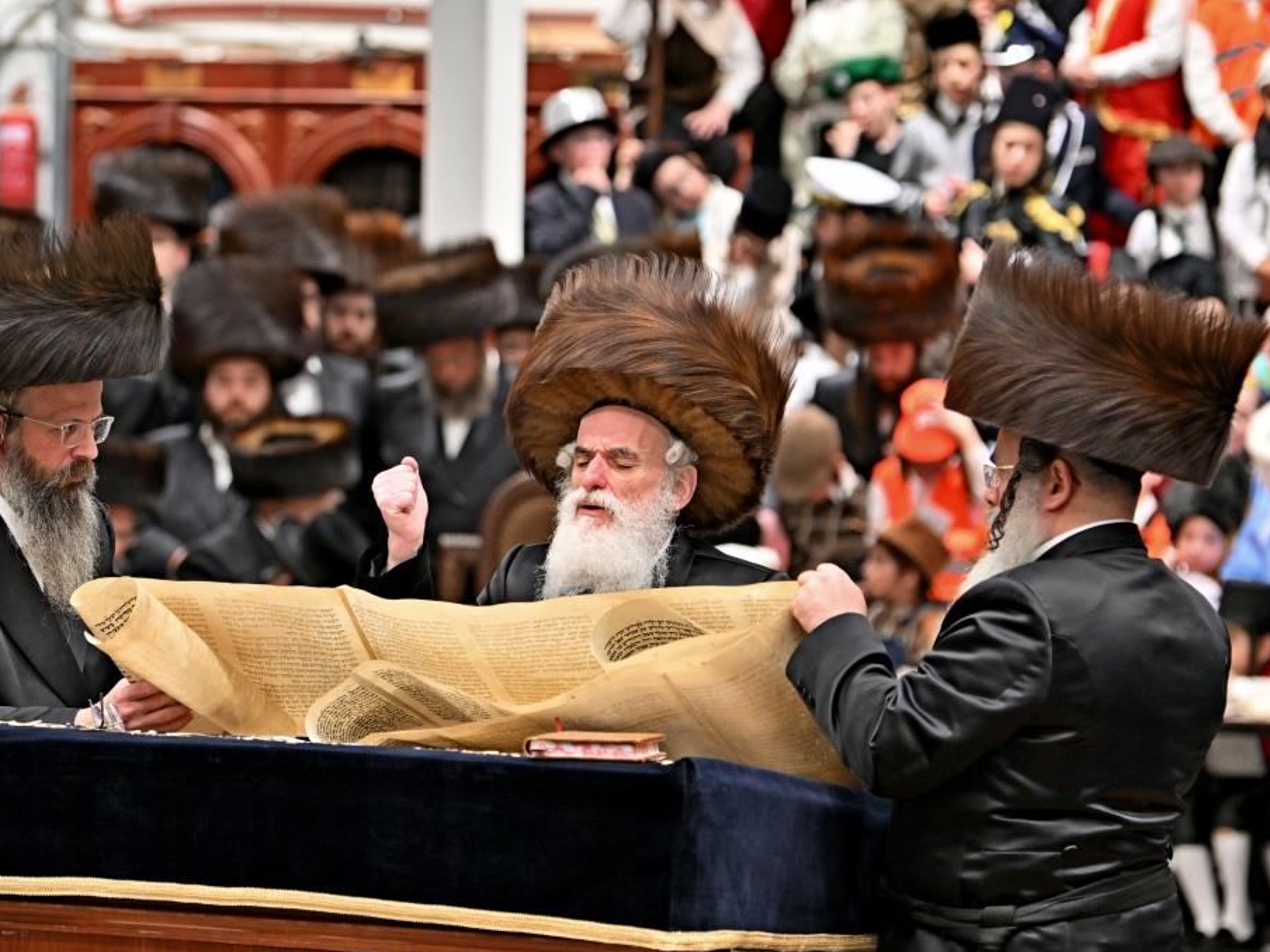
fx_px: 8071
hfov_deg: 9.0
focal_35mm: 220
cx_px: 580
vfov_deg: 6.8
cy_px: 478
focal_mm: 135
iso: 500
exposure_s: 1/400
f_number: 2.8
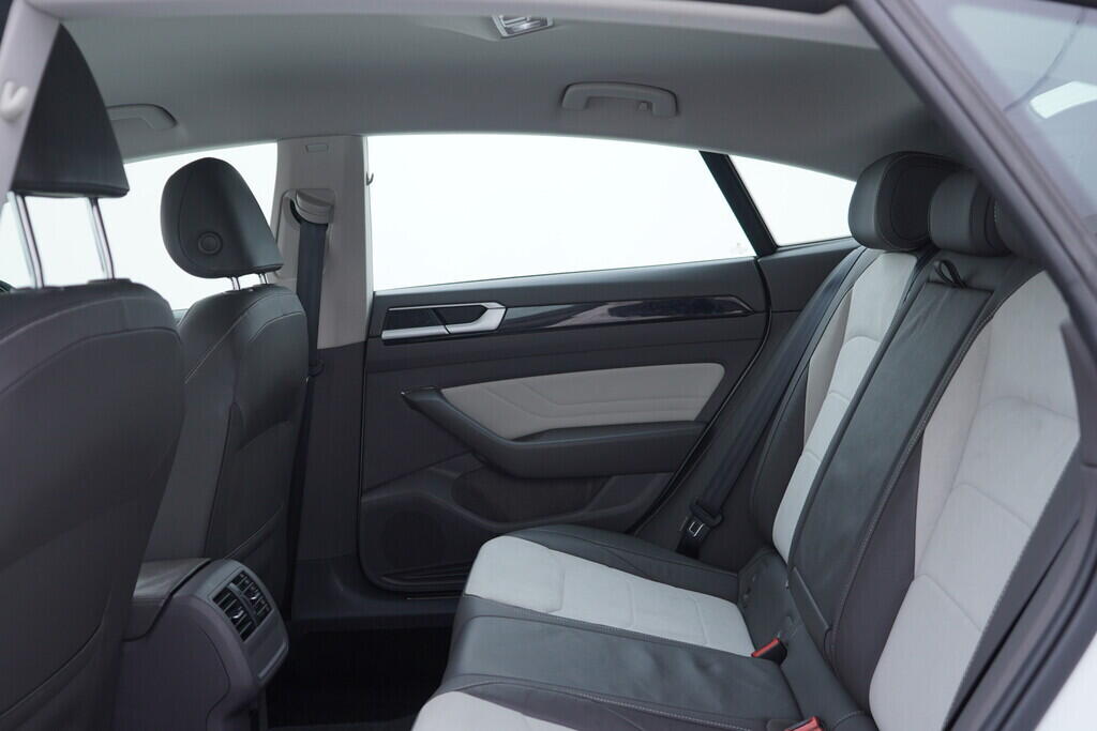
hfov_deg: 53.1
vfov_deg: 36.9
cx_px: 548
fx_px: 1097
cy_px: 366
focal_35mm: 36
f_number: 3.2
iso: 125
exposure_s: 1/50
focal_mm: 24
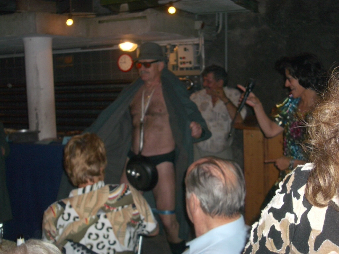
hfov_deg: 38.9
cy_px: 127
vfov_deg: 29.7
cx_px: 170
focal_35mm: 49
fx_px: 480
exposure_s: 1/60
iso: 100
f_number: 3.1
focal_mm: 8.2
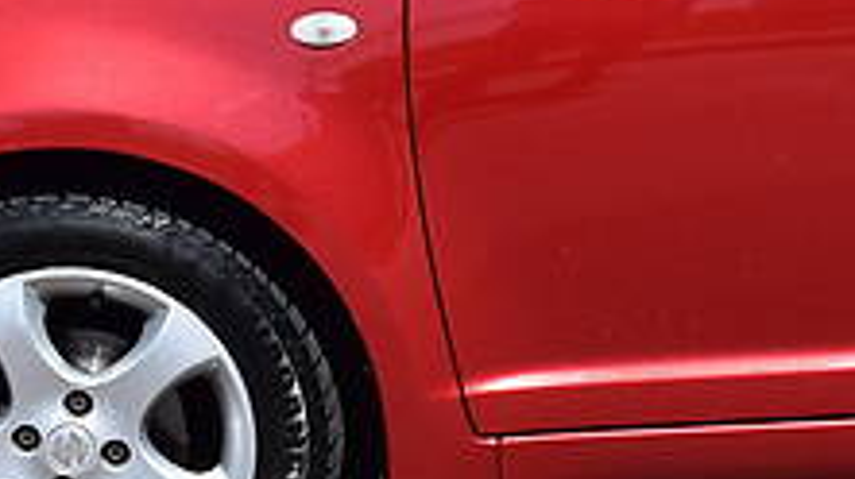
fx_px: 3353
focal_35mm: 148
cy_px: -110
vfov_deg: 8.1
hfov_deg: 14.2
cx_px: 952
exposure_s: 1/500
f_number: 11
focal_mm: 26
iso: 400
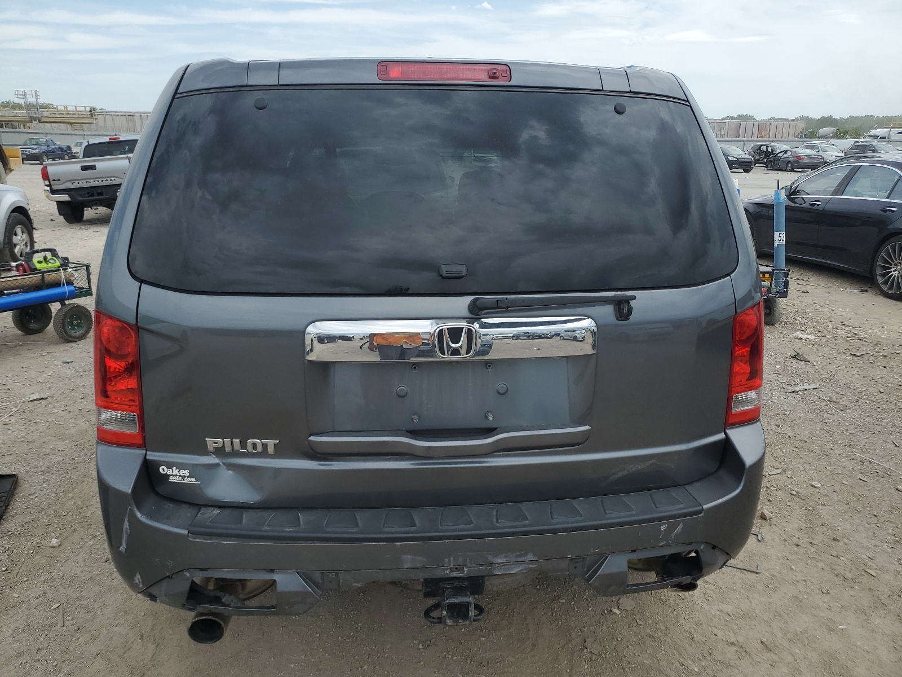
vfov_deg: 53.1
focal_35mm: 26
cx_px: 451
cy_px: 338
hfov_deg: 67.3
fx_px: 677
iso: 50
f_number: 1.5
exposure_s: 1/2500
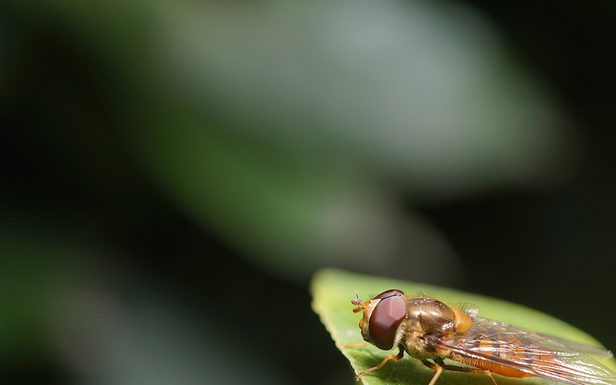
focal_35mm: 67
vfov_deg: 19.3
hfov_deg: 30.5
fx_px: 1125
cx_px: 382
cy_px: 276
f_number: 6.3
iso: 200
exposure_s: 1/320
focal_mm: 40
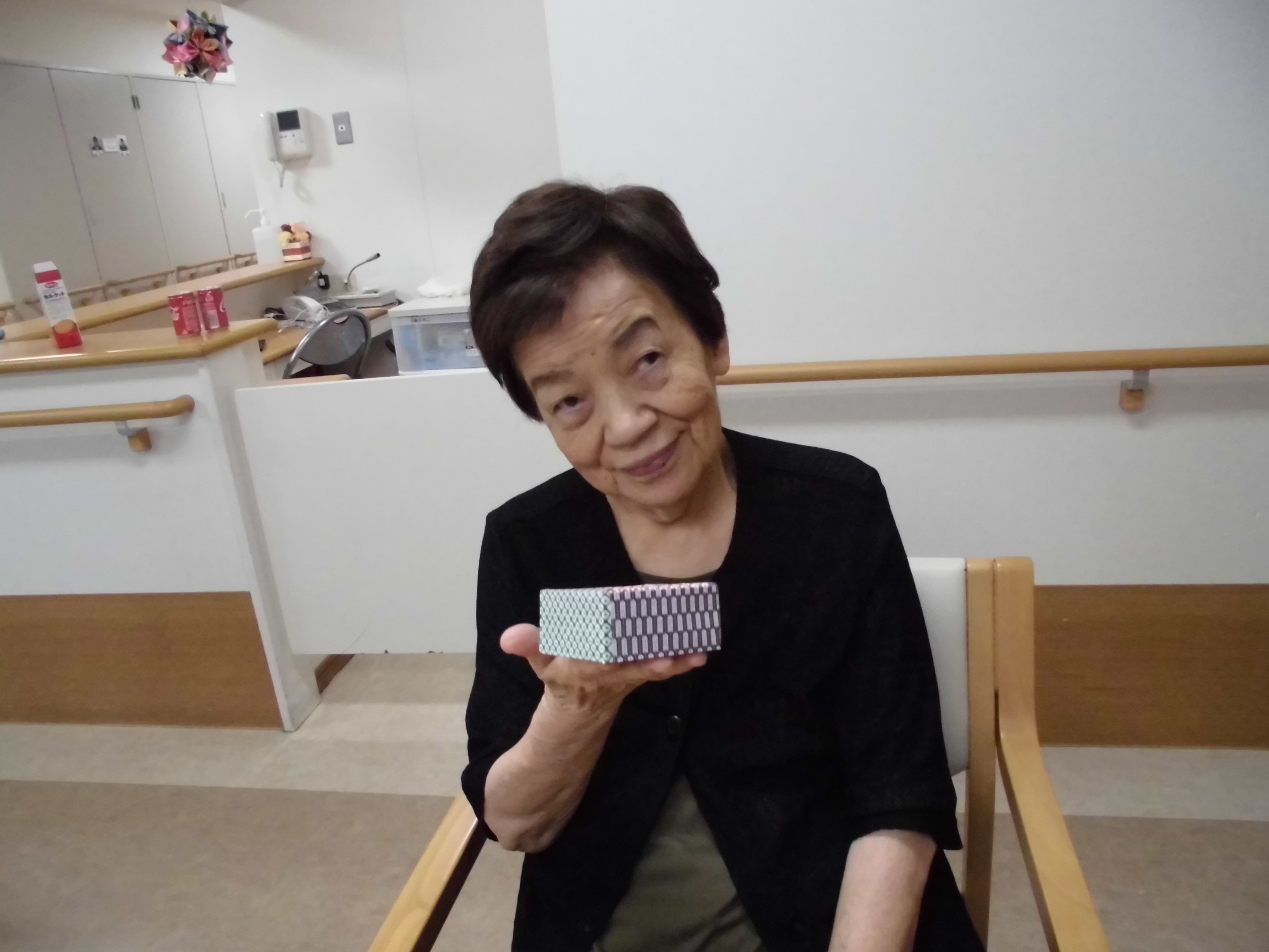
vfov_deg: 53.1
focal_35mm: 26
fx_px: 953
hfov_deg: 67.3
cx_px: 634
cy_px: 476
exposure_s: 1/50
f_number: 3.5
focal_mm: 4.6
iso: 800
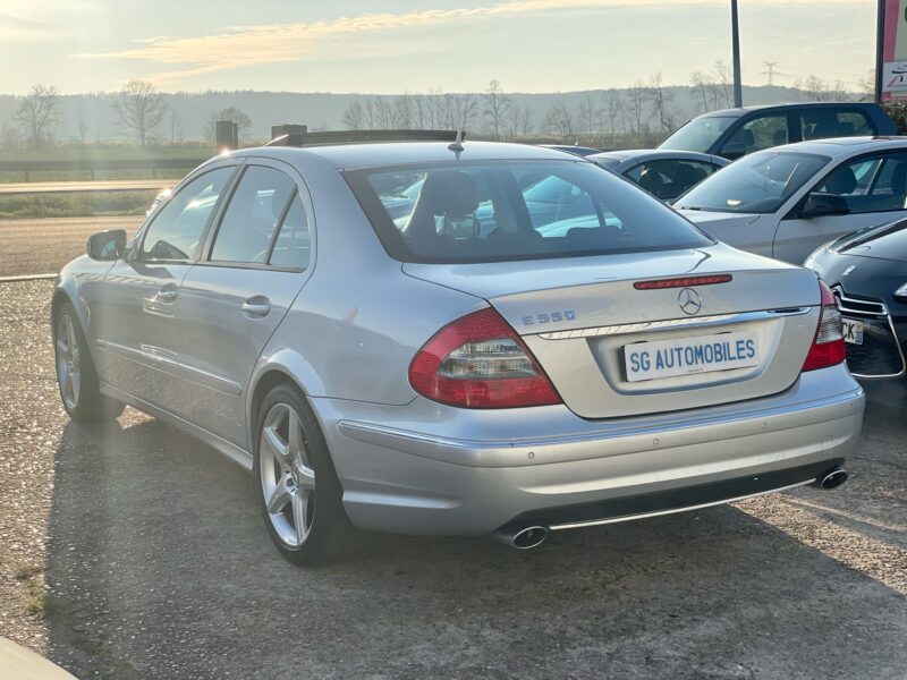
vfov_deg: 28.0
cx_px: 454
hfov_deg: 36.8
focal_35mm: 52
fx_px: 1362
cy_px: 340
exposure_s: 1/1410
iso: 32
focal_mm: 6
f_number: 2
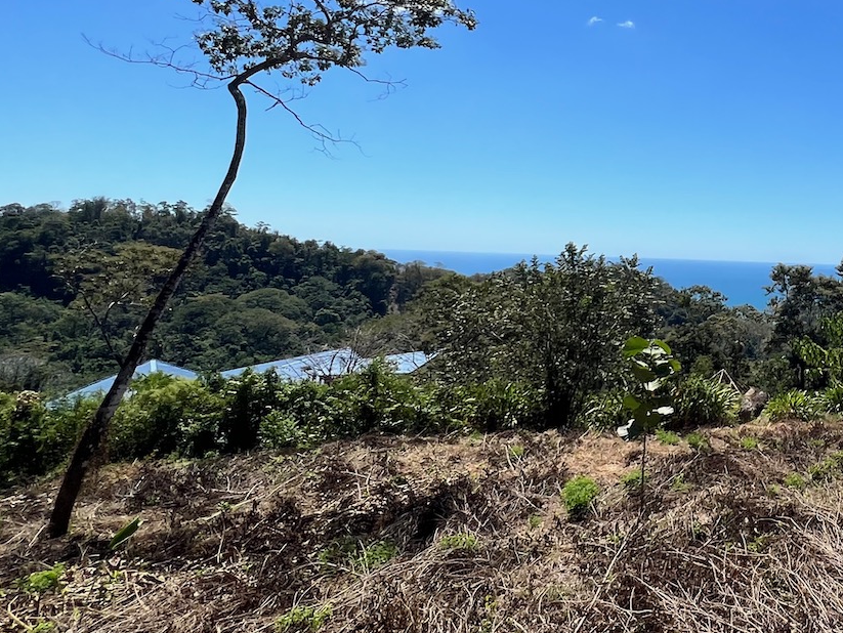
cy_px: 160
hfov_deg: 50.0
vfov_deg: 45.3
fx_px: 731
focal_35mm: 30
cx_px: 821
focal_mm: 1.57
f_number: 1.8
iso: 32
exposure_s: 1/2538
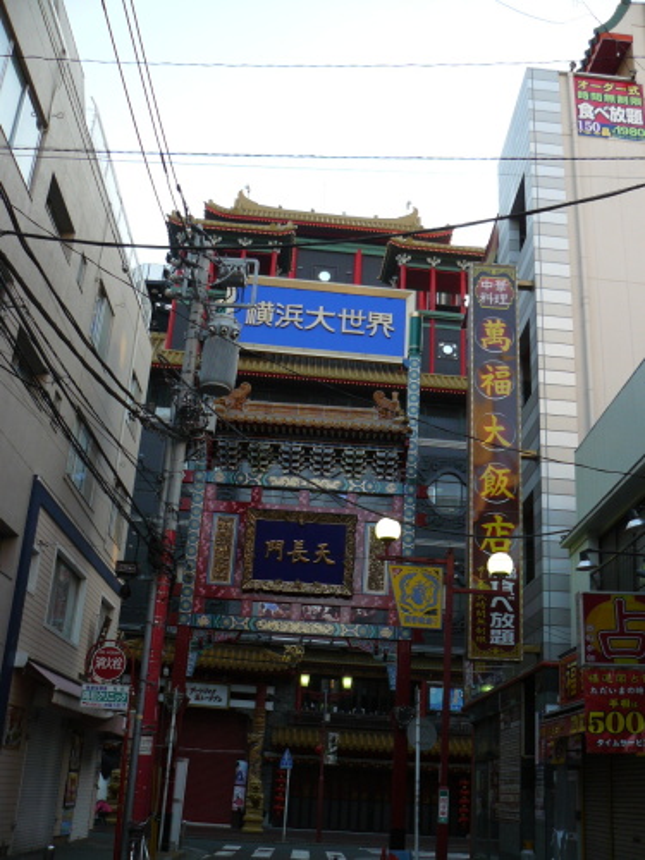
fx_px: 894
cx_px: 322
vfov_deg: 51.4
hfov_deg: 39.7
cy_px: 430
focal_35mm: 36
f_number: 2.8
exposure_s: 1/125
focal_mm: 6
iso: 100
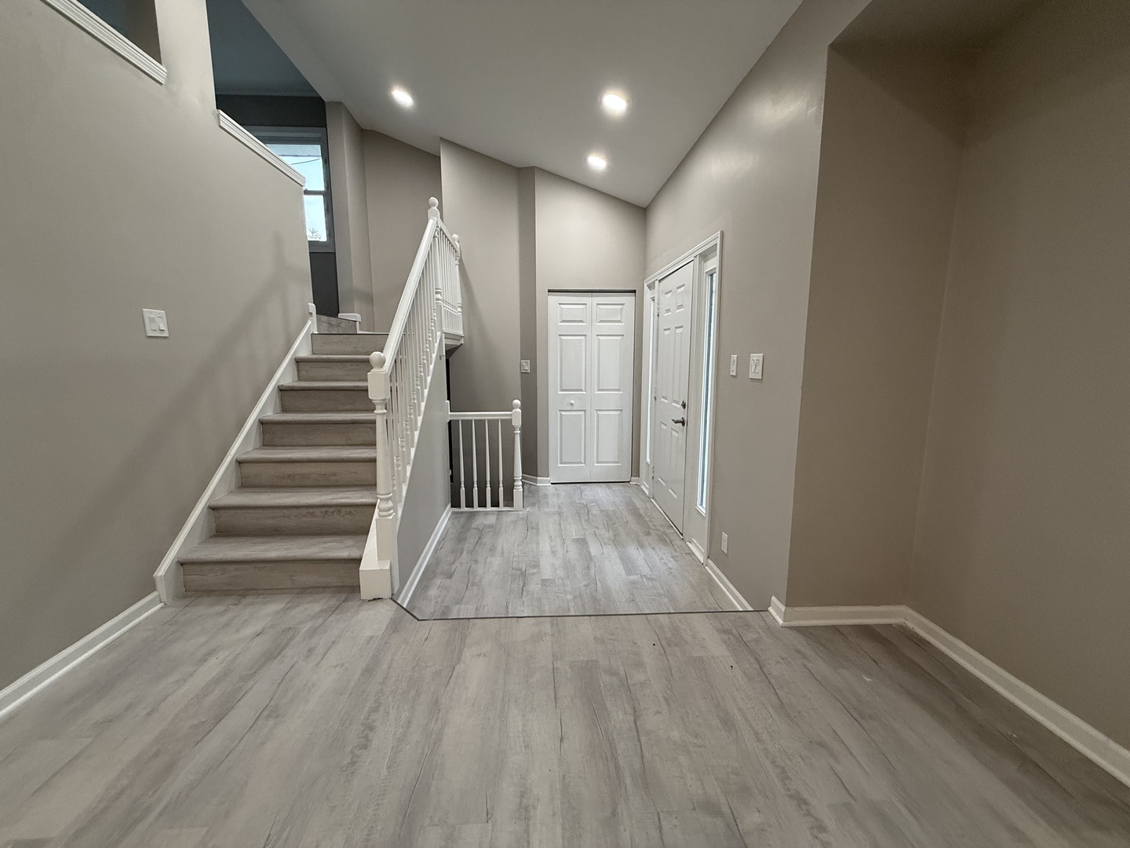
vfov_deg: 85.7
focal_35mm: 14
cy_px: 424
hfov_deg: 102.1
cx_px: 565
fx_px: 457
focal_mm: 2.22
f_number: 2.2
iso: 200
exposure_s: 1/120
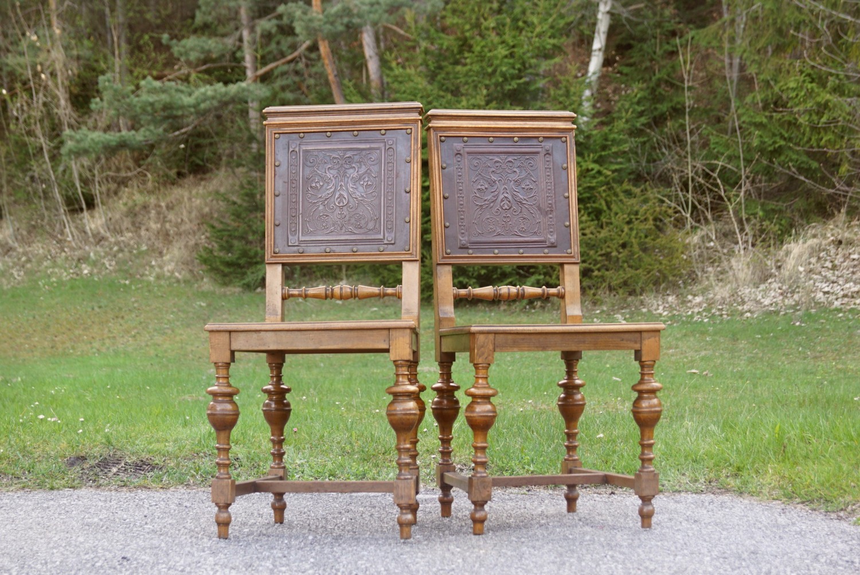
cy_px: 288
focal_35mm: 52
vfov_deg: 25.8
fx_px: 1255
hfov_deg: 37.8
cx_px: 430
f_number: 5
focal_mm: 35
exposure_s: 1/60
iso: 320
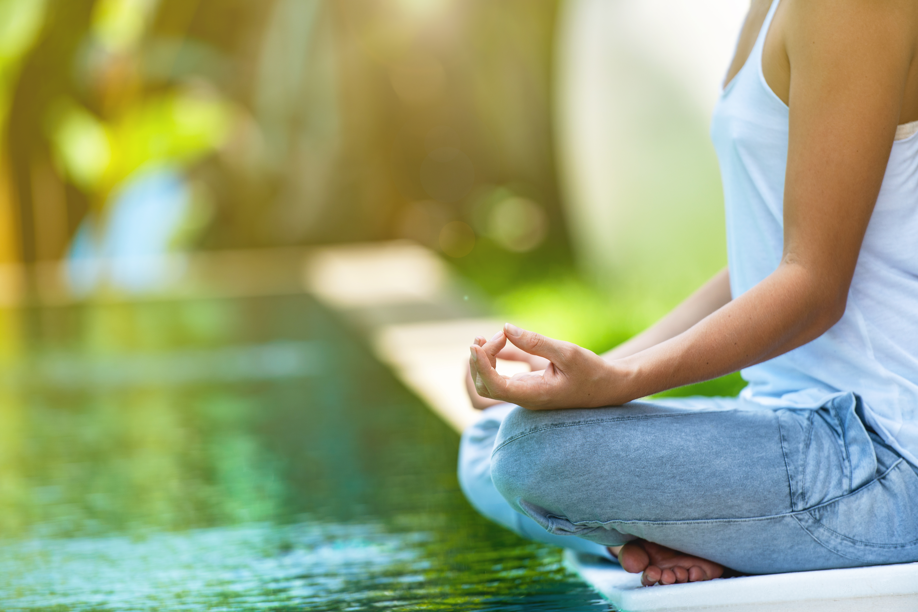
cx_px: 459
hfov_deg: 10.3
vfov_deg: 6.9
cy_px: 306
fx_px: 5100
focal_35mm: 200
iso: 80
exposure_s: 1/800
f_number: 2.8
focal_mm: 200
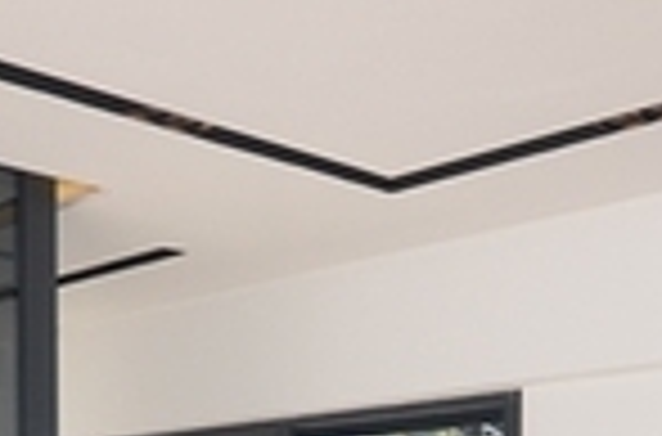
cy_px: 670
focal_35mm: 74
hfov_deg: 27.4
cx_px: 295
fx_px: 1356
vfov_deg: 16.5
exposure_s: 1/200
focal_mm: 10
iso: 400
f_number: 7.1
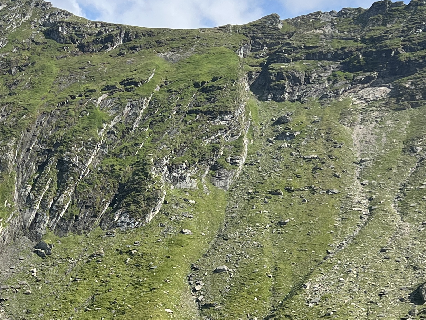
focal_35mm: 85
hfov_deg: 22.3
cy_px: 277
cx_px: 24
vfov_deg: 17.2
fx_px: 1046
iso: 50
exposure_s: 1/3356
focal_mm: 5.7
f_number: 1.5
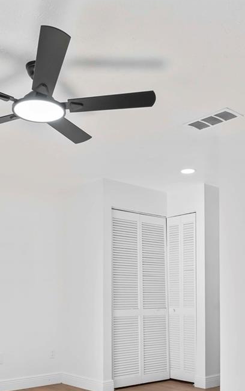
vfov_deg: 47.5
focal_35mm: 40
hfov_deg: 32.0
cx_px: 115
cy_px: 291
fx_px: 427
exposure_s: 1/15
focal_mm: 16
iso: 200
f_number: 9
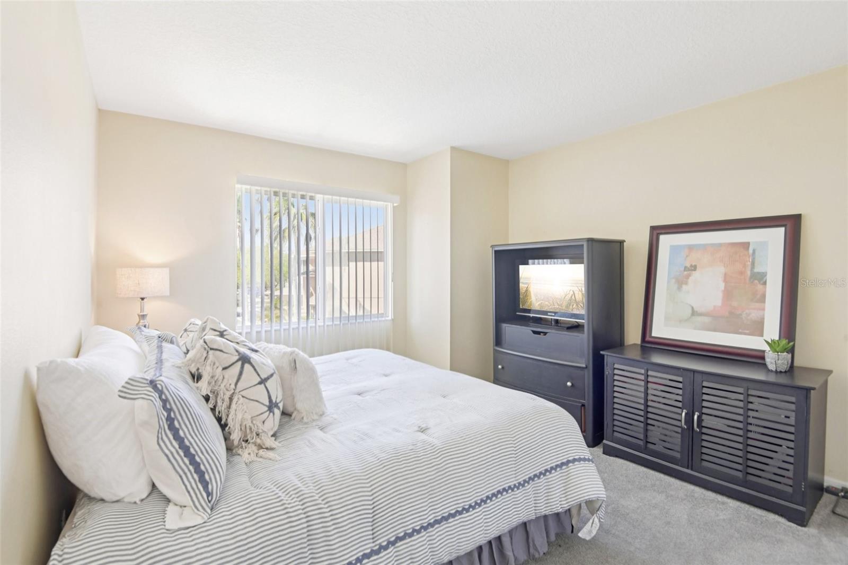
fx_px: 377
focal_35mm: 16
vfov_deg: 73.7
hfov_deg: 96.7
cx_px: 424
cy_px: 282
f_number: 8
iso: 400
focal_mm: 16
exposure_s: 1/13
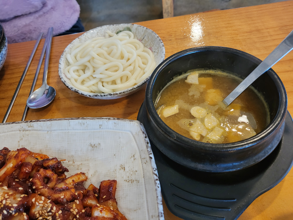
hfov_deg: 67.3
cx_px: 146
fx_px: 220
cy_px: 110
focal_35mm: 26
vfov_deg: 53.1
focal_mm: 4.25
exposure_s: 1/40
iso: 200
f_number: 1.8
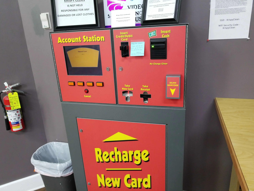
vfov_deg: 53.1
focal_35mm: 26
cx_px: 127
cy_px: 96
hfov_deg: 67.3
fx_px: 191
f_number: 1.7
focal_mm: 4.25
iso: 160
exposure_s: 1/24
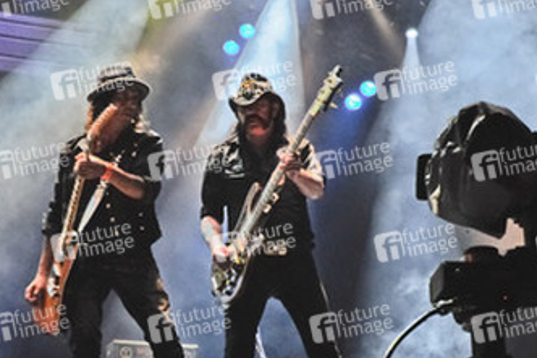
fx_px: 1580
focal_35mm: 106
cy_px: 202
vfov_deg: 12.9
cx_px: 211
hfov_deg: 19.3
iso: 1600
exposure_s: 1/125
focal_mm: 52
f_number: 5
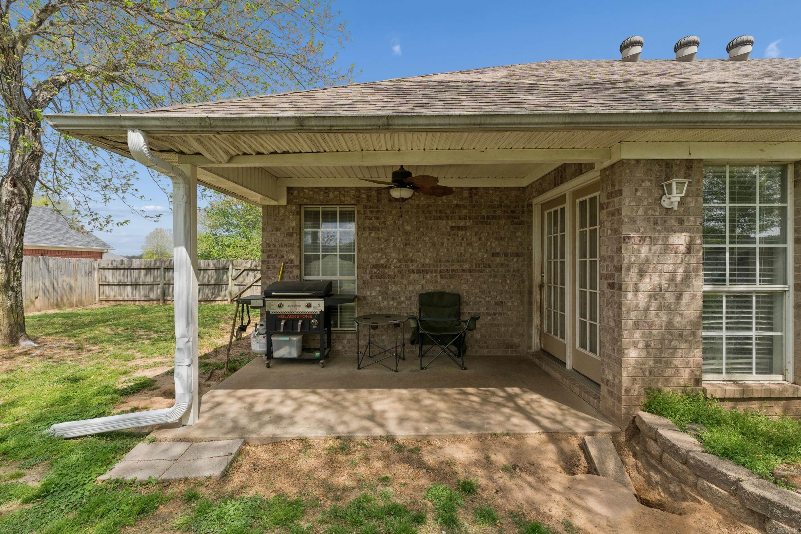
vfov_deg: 77.3
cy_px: 267
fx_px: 334
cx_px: 400
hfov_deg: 100.4
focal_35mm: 15
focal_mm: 10
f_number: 7.1
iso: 500
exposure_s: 1/800
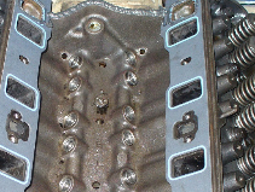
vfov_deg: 20.8
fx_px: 517
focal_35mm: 70
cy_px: 158
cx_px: 103
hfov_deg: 27.7
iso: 200
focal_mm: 6.1
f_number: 2.8
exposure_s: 1/60
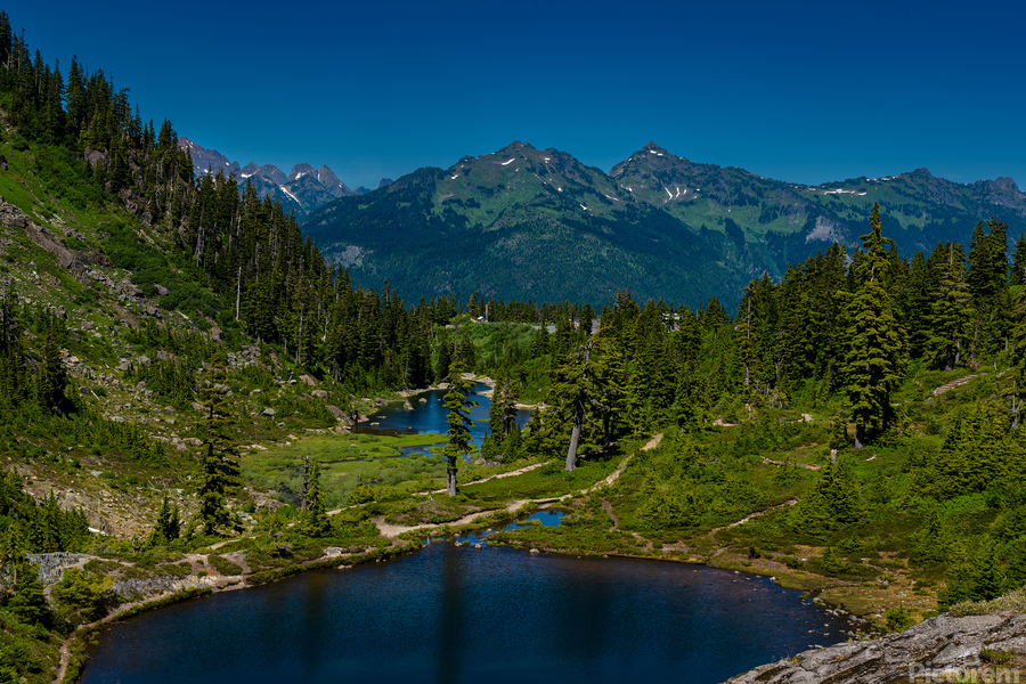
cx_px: 513
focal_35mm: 56
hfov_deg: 35.6
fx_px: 1596
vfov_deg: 24.2
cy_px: 342
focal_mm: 56
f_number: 16
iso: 90
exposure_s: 1/80
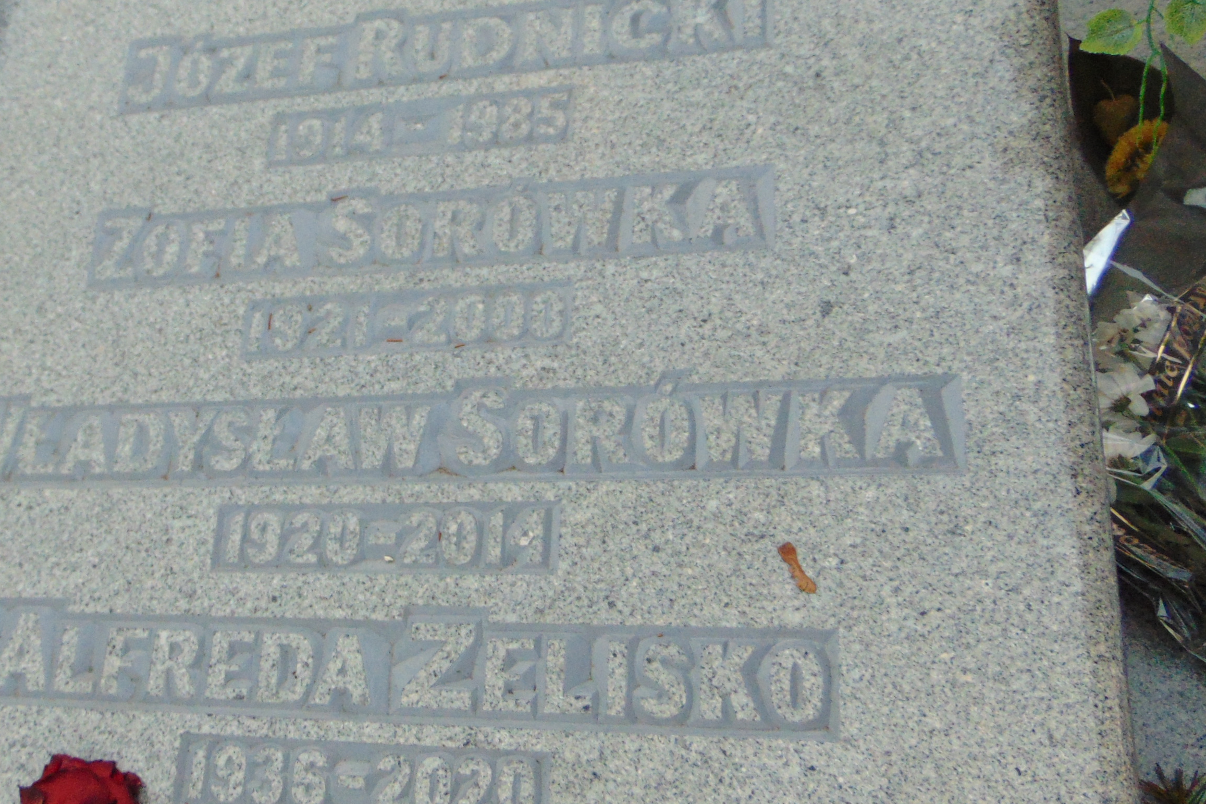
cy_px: 423
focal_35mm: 41
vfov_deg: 32.6
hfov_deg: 46.6
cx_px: 393
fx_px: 1373
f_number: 3
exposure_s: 1/30
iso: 100
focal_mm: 4.5
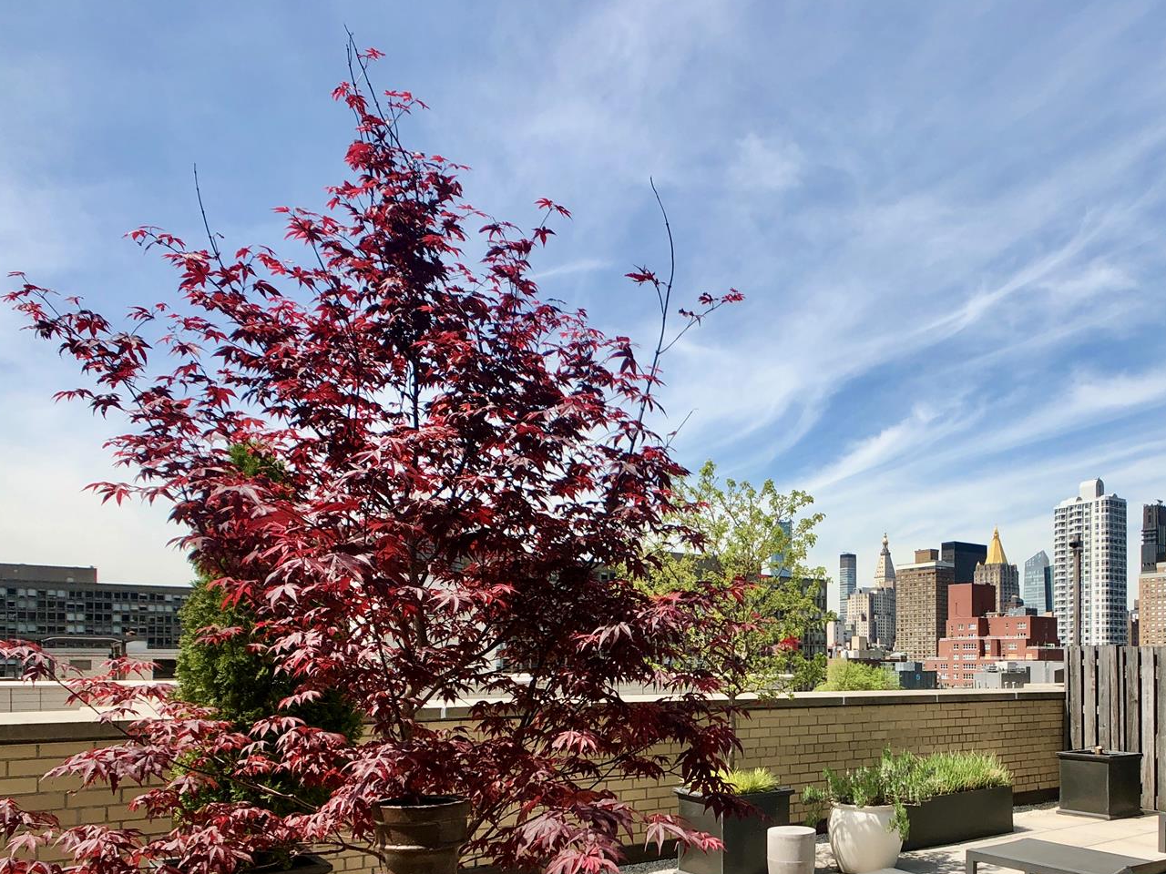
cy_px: 635
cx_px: 779
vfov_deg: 33.8
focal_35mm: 42
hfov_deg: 44.1
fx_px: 1415
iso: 20
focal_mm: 4
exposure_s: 1/1799
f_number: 1.8
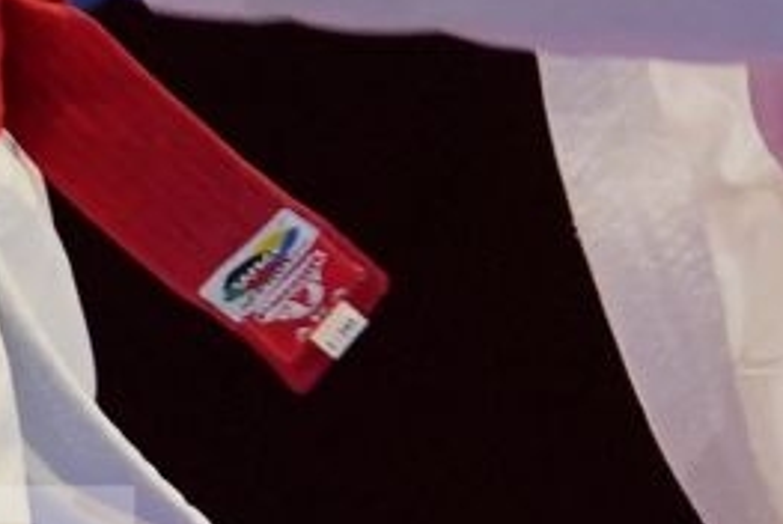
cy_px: -301
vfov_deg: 0.7
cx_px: 1876
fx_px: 44658
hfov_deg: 1.0
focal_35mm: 2051
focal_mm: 200
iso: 2500
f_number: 2.8
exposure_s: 1/1000
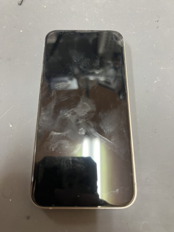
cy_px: 116
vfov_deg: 67.3
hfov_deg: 53.1
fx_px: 174
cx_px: 87
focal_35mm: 26
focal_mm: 5.7
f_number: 1.5
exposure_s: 1/50
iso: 320
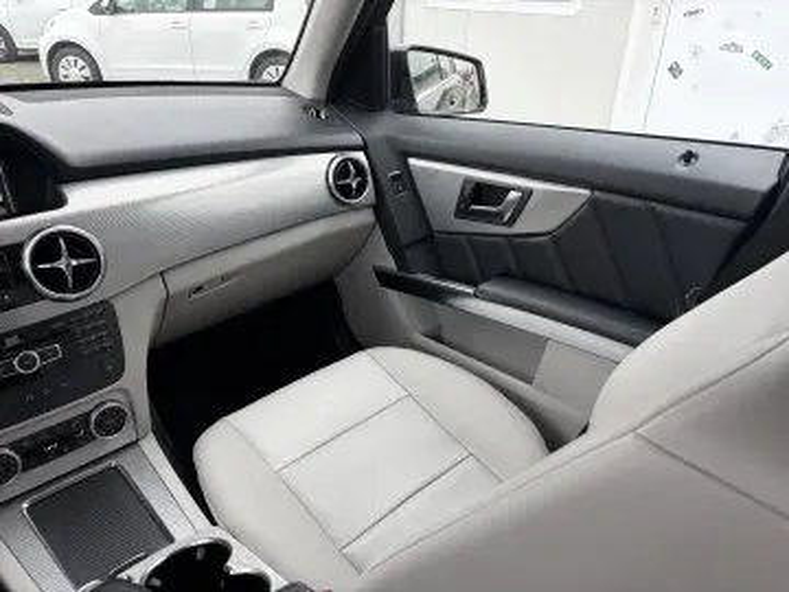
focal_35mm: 26
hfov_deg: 67.3
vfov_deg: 53.1
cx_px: 394
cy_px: 296
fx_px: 593
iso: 50
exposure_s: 1/200
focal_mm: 5.96
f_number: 1.6
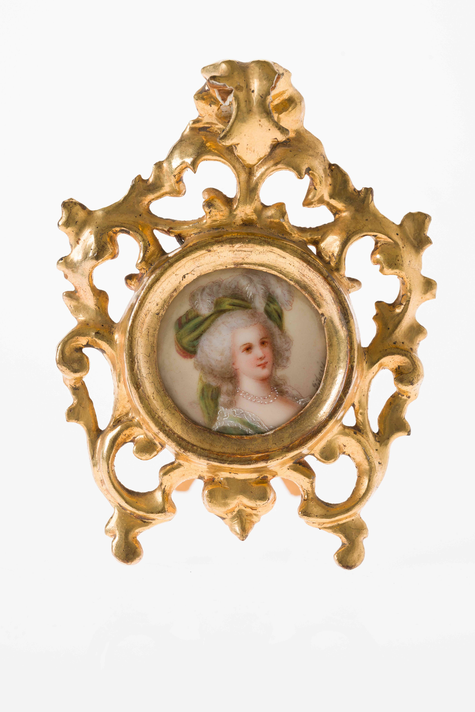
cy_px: 356
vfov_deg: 19.5
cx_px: 238
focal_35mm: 105
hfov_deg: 13.0
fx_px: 2078
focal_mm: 105
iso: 200
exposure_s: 1/15
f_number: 11
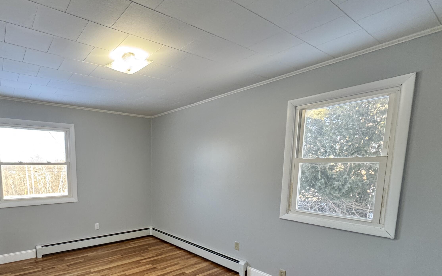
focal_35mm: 20
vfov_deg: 57.5
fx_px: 241
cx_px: 145
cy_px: 196
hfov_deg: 82.0
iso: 250
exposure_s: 1/120
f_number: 2.2
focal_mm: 2.22
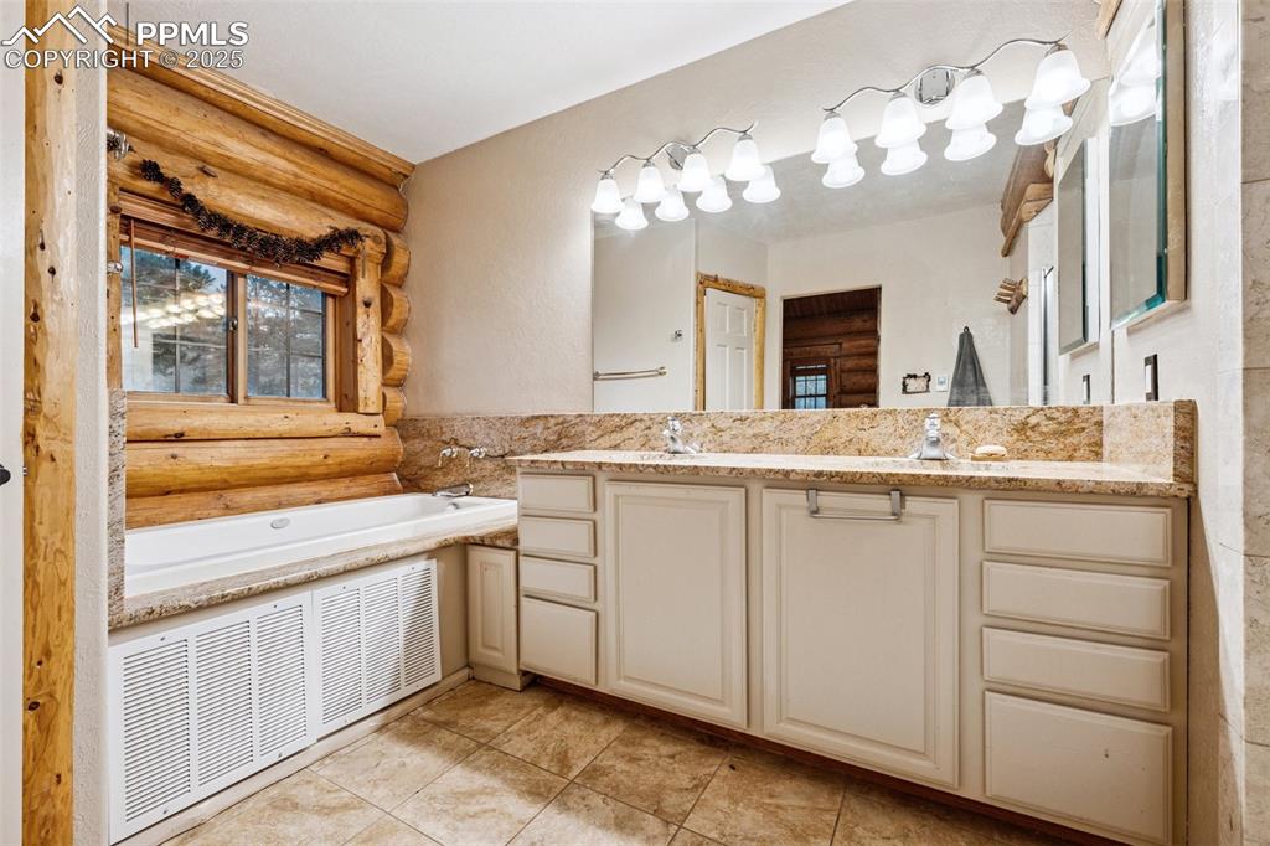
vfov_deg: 77.3
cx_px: 635
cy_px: 423
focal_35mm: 15
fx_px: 529
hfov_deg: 100.4
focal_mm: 15
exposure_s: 1/5
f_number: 11
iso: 800
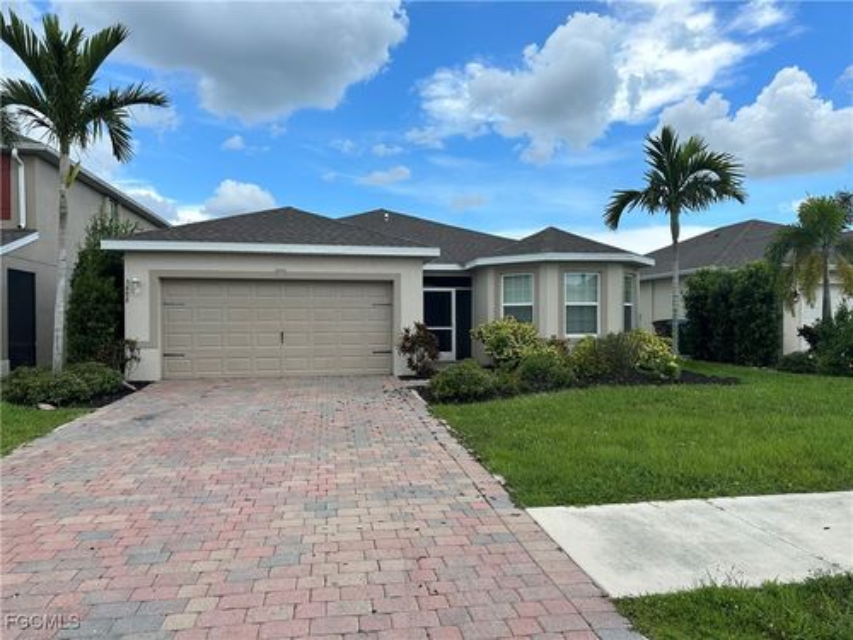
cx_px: 426
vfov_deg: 56.8
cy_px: 320
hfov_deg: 71.6
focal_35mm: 24
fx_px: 591
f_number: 1.78
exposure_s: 1/3356
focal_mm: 6.86
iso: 80
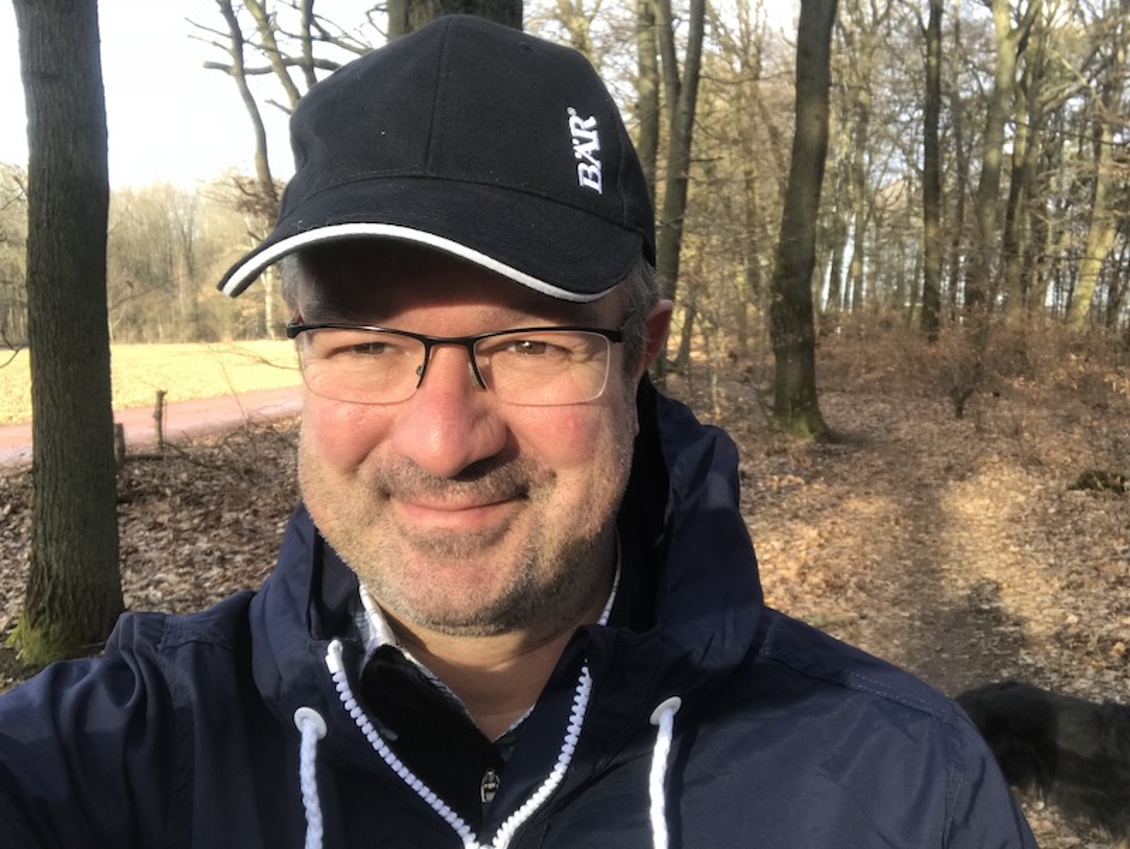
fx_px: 1045
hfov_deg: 56.8
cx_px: 565
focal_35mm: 32
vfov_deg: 44.2
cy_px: 424
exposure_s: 1/120
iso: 25
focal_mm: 2.87
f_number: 2.2
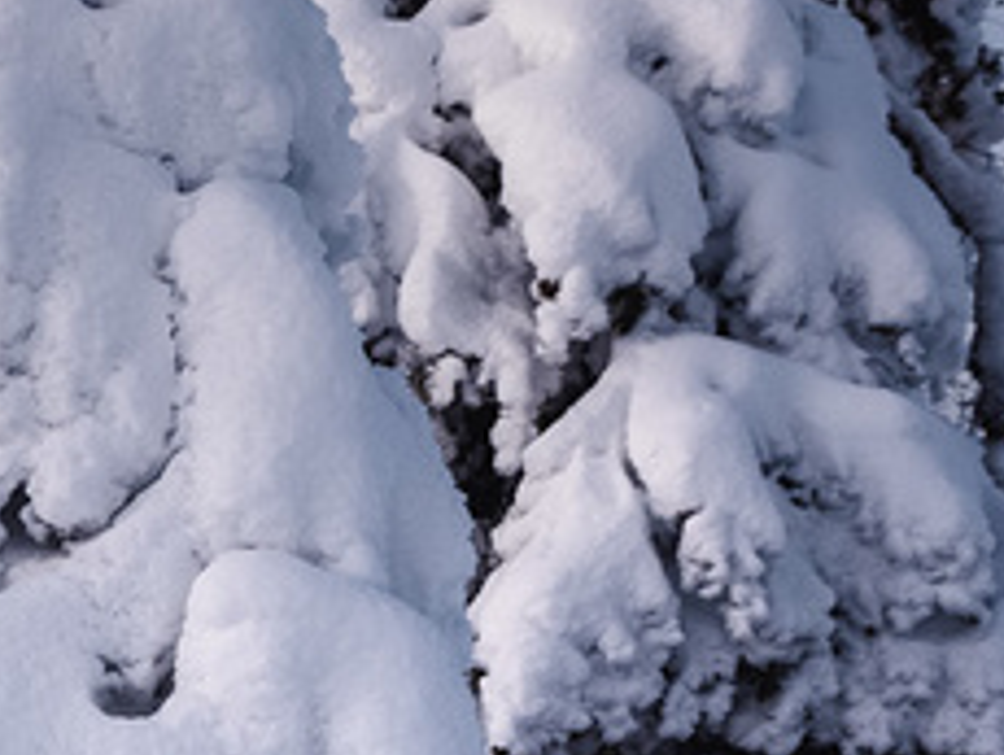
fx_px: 3397
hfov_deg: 11.6
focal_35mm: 117
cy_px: 491
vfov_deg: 12.7
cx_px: -1798
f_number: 8
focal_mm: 20
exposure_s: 1/250
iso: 640
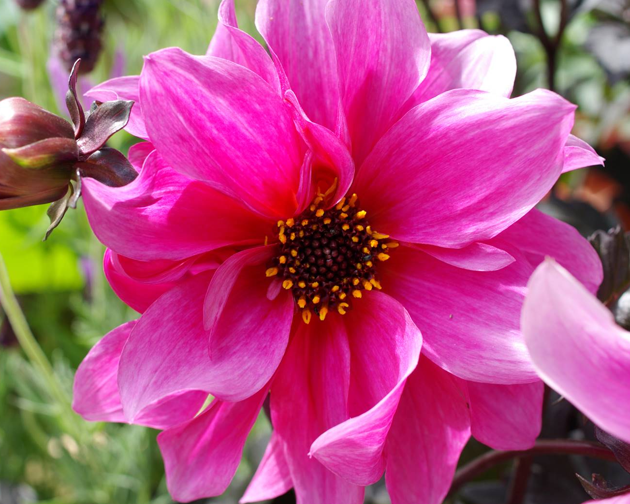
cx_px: 256
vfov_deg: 25.1
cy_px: 251
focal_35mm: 61
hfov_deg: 31.1
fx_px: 1129
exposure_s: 1/125
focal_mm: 35
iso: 100
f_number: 5.6
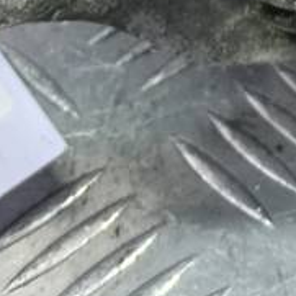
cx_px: 325
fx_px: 1209
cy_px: -288
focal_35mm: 125
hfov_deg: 13.7
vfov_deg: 12.4
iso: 100
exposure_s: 1/50
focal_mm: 4.6
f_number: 1.8
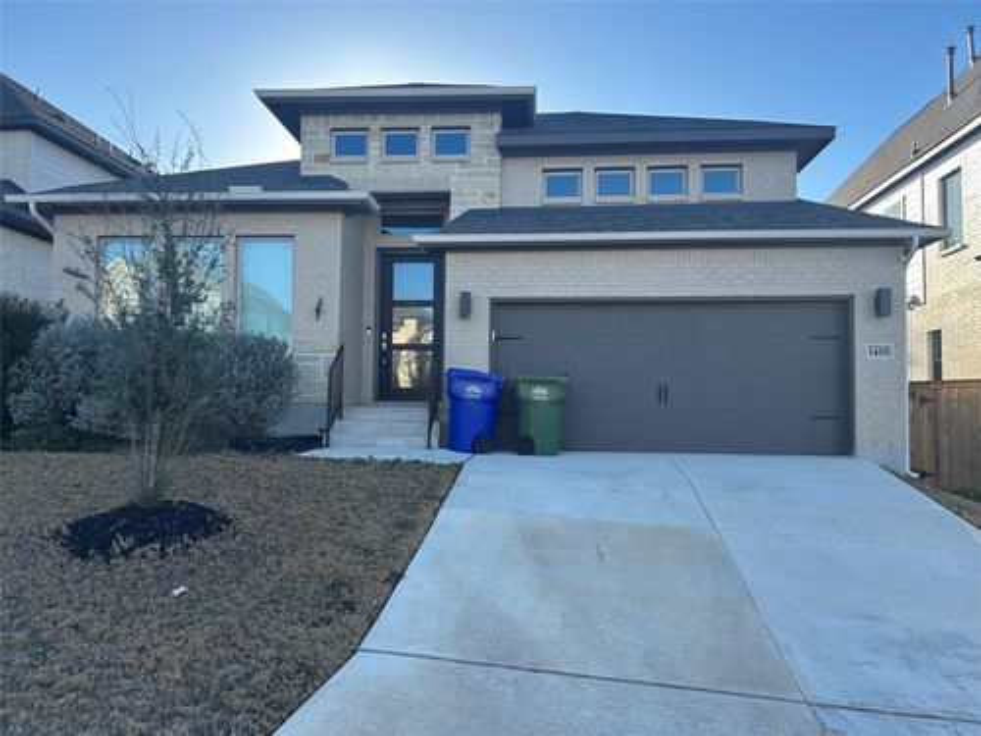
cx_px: 490
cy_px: 368
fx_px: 737
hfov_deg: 67.3
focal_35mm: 26
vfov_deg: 53.1
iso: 50
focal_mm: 5.7
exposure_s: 1/1183
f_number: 1.5
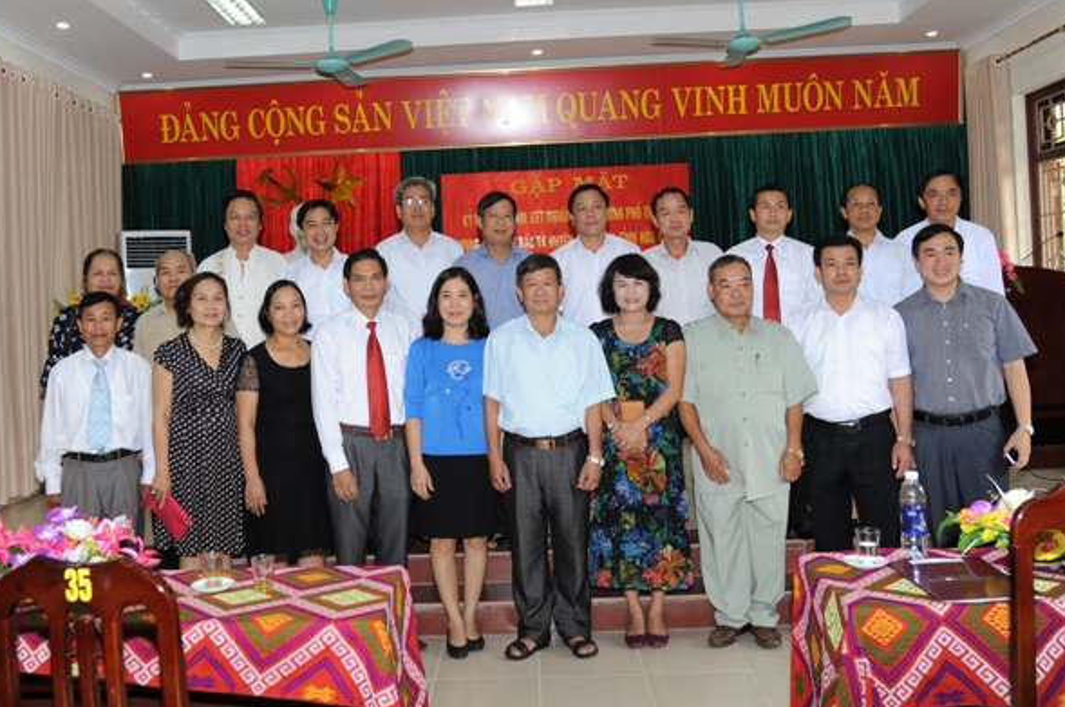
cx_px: 528
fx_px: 857
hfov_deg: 63.7
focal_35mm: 29
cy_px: 364
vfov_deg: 44.8
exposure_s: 1/60
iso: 400
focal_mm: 28
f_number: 5.6
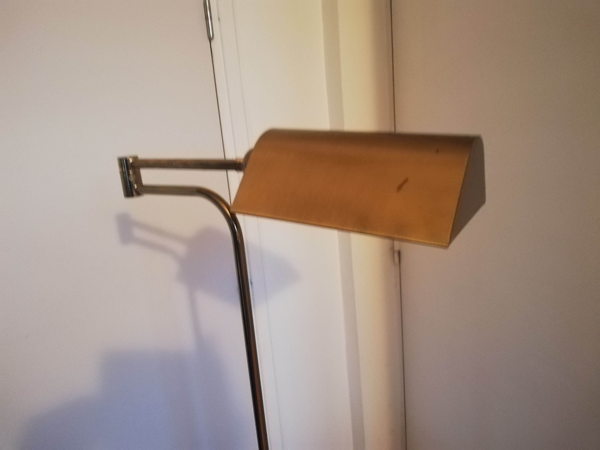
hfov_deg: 67.3
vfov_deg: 53.1
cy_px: 225
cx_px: 300
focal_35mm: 26
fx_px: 451
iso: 640
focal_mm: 3.81
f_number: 2.2
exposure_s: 1/20
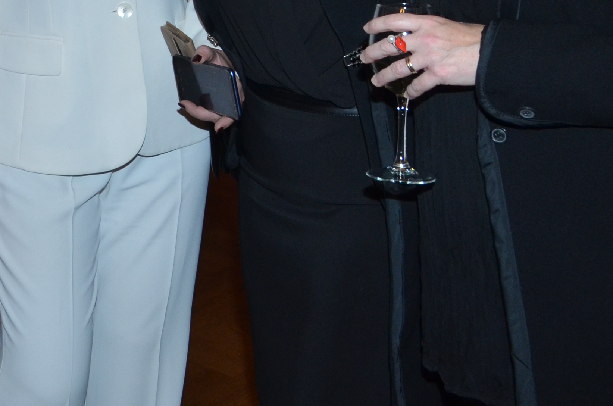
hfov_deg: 23.5
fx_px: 1300
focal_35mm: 76
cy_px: -138
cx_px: -179
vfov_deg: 16.6
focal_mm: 17
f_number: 6.3
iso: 640
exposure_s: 1/60
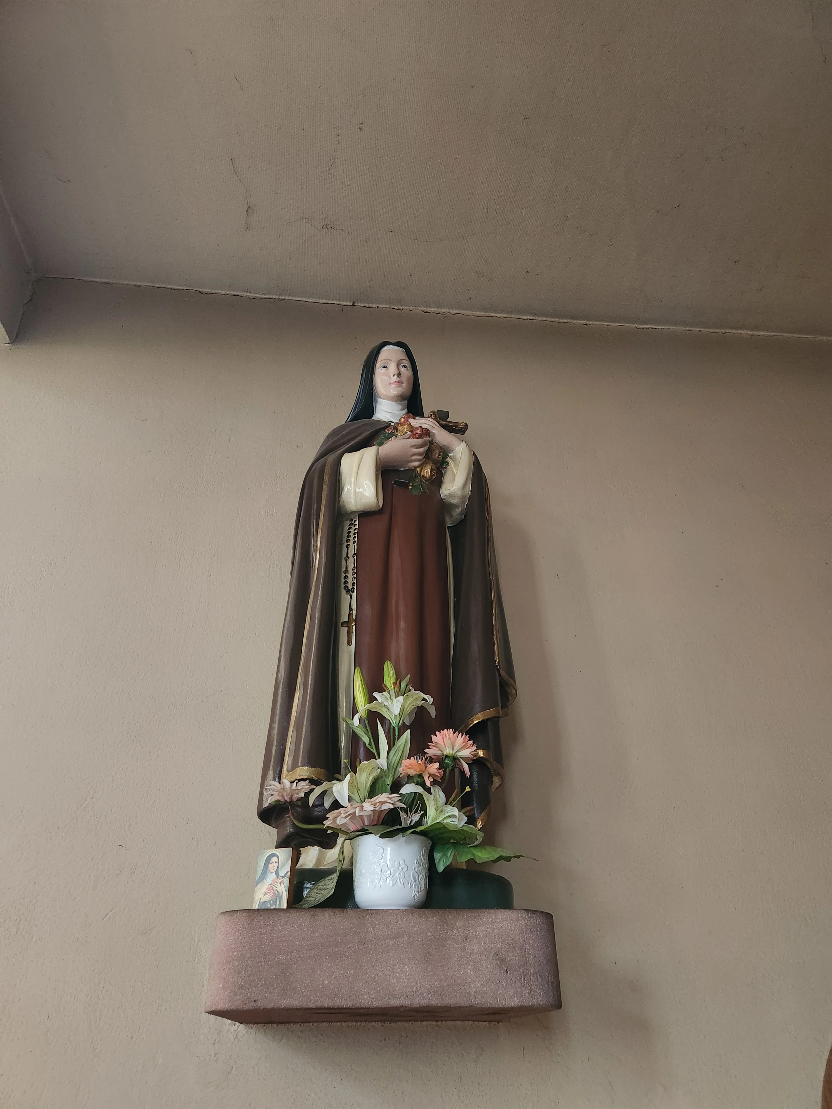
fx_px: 737
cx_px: 416
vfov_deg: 73.9
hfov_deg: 58.9
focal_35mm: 23
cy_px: 554
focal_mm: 5.4
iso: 640
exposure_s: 1/24
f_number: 1.8
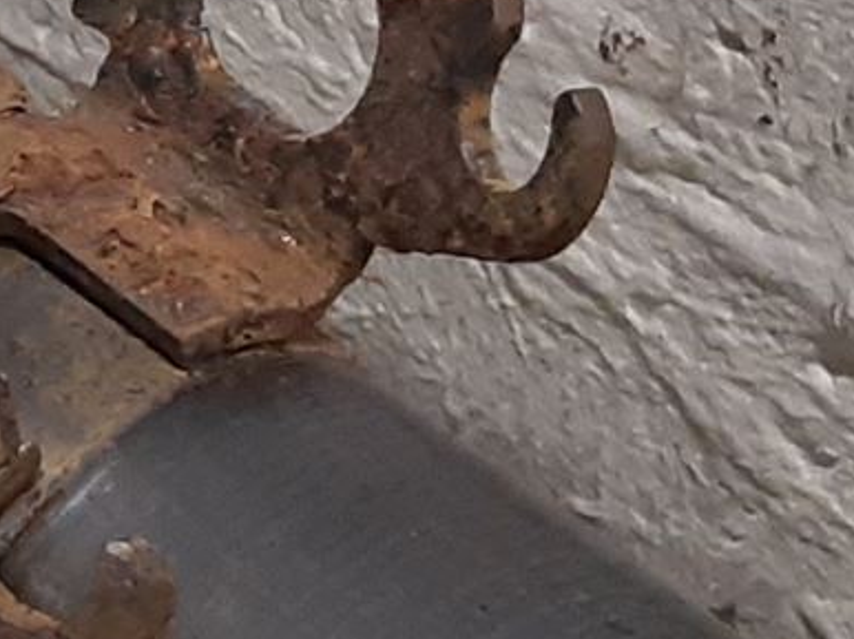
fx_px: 3402
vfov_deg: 10.6
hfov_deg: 13.2
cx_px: -589
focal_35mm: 138
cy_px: -69
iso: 200
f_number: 1.7
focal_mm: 3.93
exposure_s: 1/50
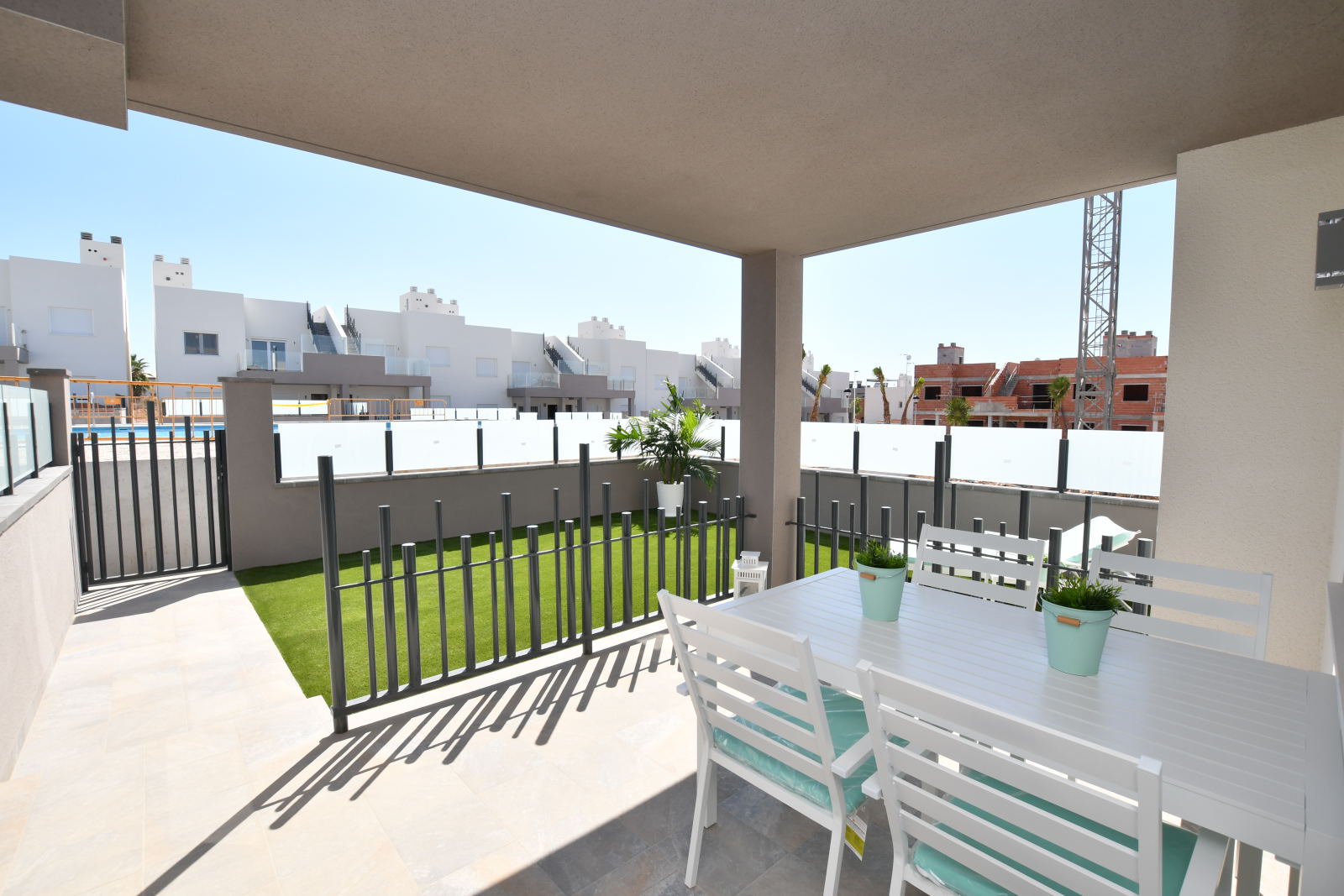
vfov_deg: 77.3
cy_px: 448
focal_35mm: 15
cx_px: 672
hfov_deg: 100.4
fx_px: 560
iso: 200
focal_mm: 10
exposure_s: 1/250
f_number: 9
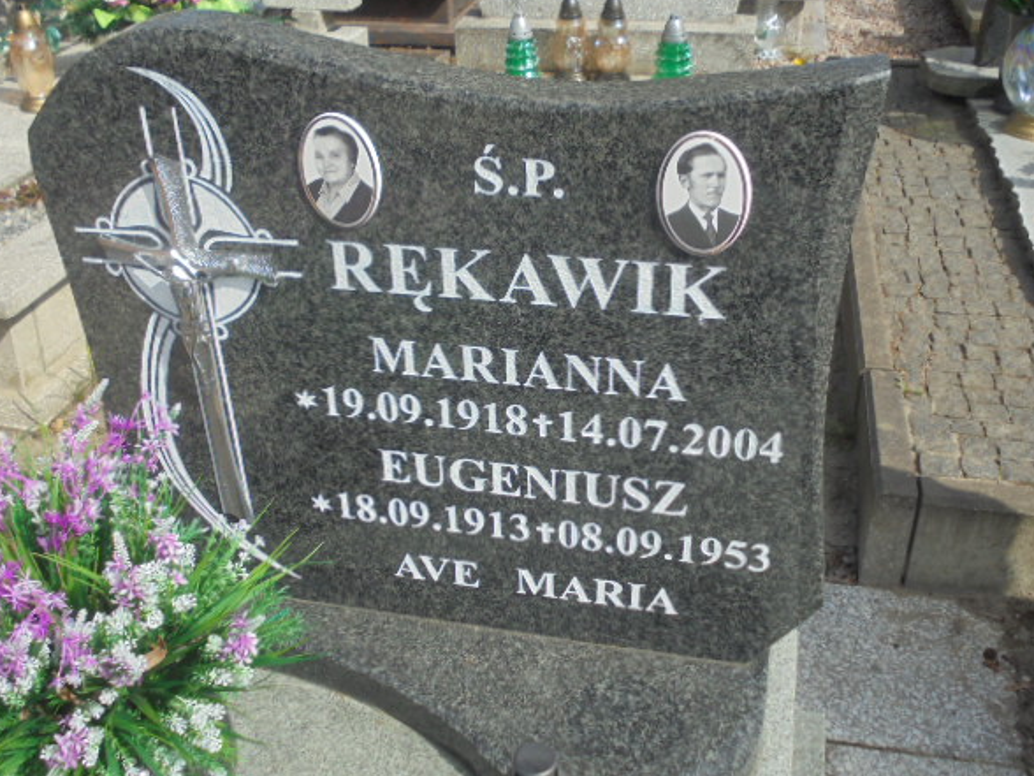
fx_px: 1105
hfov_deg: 50.1
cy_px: 368
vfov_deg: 38.7
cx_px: 510
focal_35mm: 37
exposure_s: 1/100
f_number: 12.5
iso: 100
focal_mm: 6.1
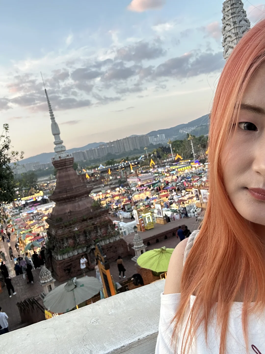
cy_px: 177
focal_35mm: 30
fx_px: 306
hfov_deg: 46.8
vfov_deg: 60.0
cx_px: 132
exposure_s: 1/102
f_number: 1.9
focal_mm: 2.69
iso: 80
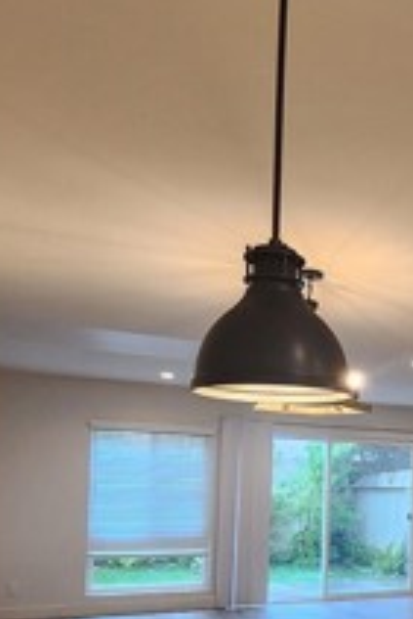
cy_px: 484
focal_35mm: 41
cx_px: 530
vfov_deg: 45.3
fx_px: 704
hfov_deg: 27.5
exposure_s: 1/60
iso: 200
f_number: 2.2
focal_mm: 2.2
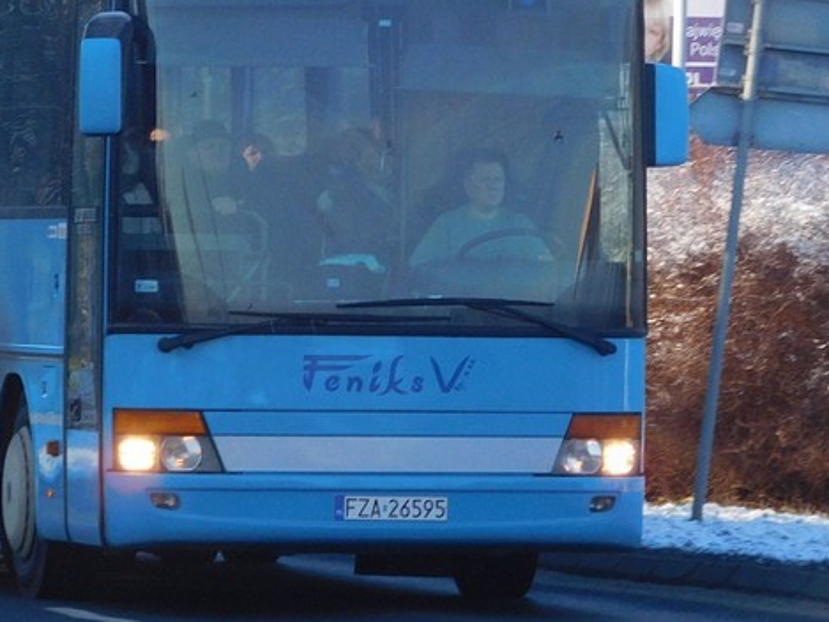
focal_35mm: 480
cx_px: 350
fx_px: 11498
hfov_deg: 4.1
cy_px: 160
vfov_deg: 3.1
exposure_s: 1/250
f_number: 5.7
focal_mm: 44.6
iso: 200
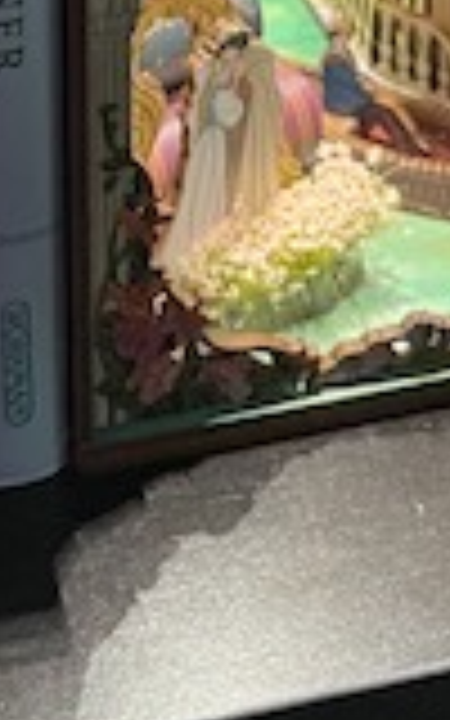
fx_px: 2158
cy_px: -580
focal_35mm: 110
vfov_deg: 16.0
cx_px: 45
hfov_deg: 11.8
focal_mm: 4.2
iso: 500
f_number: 1.6
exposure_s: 1/41
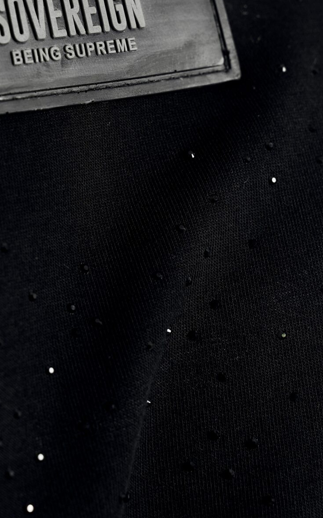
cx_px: 59
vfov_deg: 13.4
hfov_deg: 8.4
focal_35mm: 155
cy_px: 36
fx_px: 2184
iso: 320
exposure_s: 1/160
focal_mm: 70
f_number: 7.1
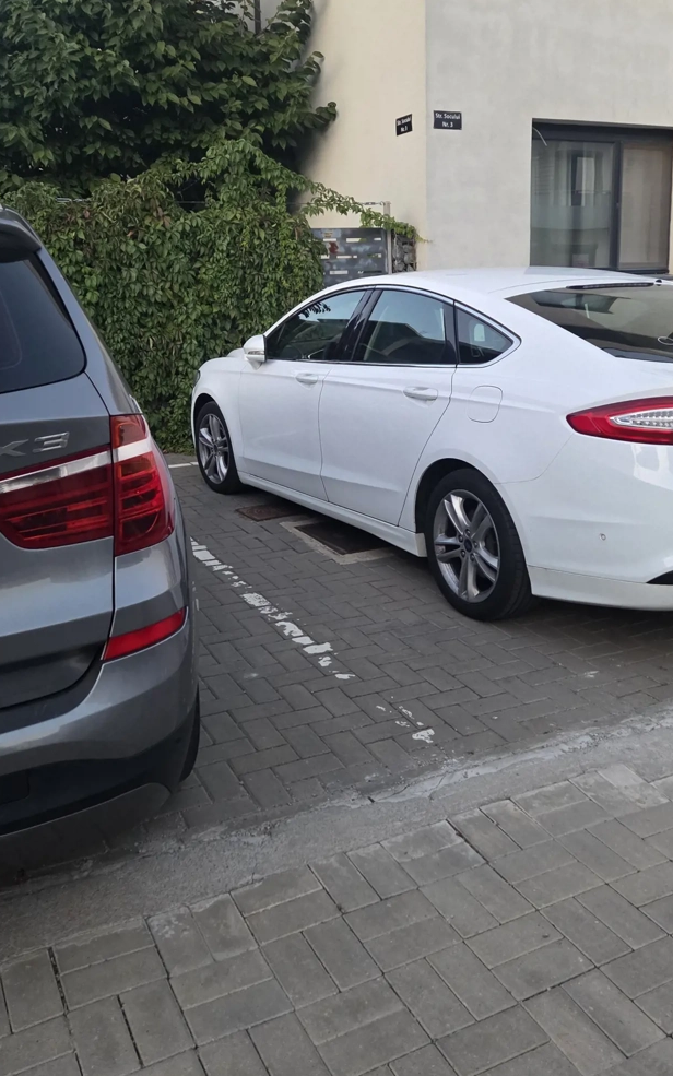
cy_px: 457
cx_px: 357
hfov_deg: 38.3
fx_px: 968
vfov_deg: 57.9
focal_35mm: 33
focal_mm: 5.4
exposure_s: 1/101
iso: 640
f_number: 1.8
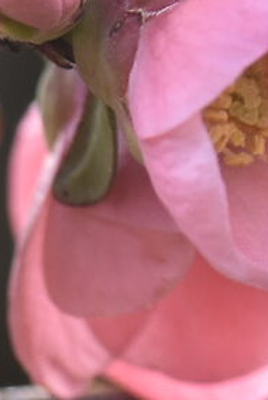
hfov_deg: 1.8
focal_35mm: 760
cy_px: 1099
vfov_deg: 2.7
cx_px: -1237
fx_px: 8465
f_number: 7.1
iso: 450
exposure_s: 1/100
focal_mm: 60
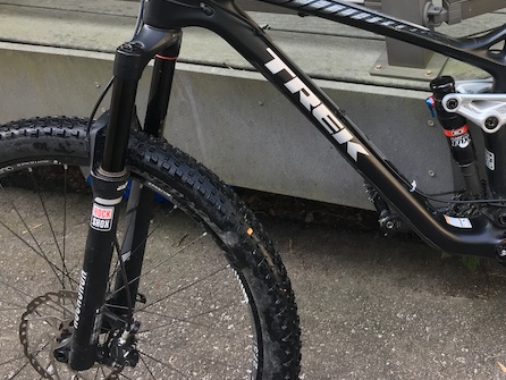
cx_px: 365
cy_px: 57
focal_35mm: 52
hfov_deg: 36.1
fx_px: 761
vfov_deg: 27.3
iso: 40
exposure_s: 1/120
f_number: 2.2
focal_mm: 4.15
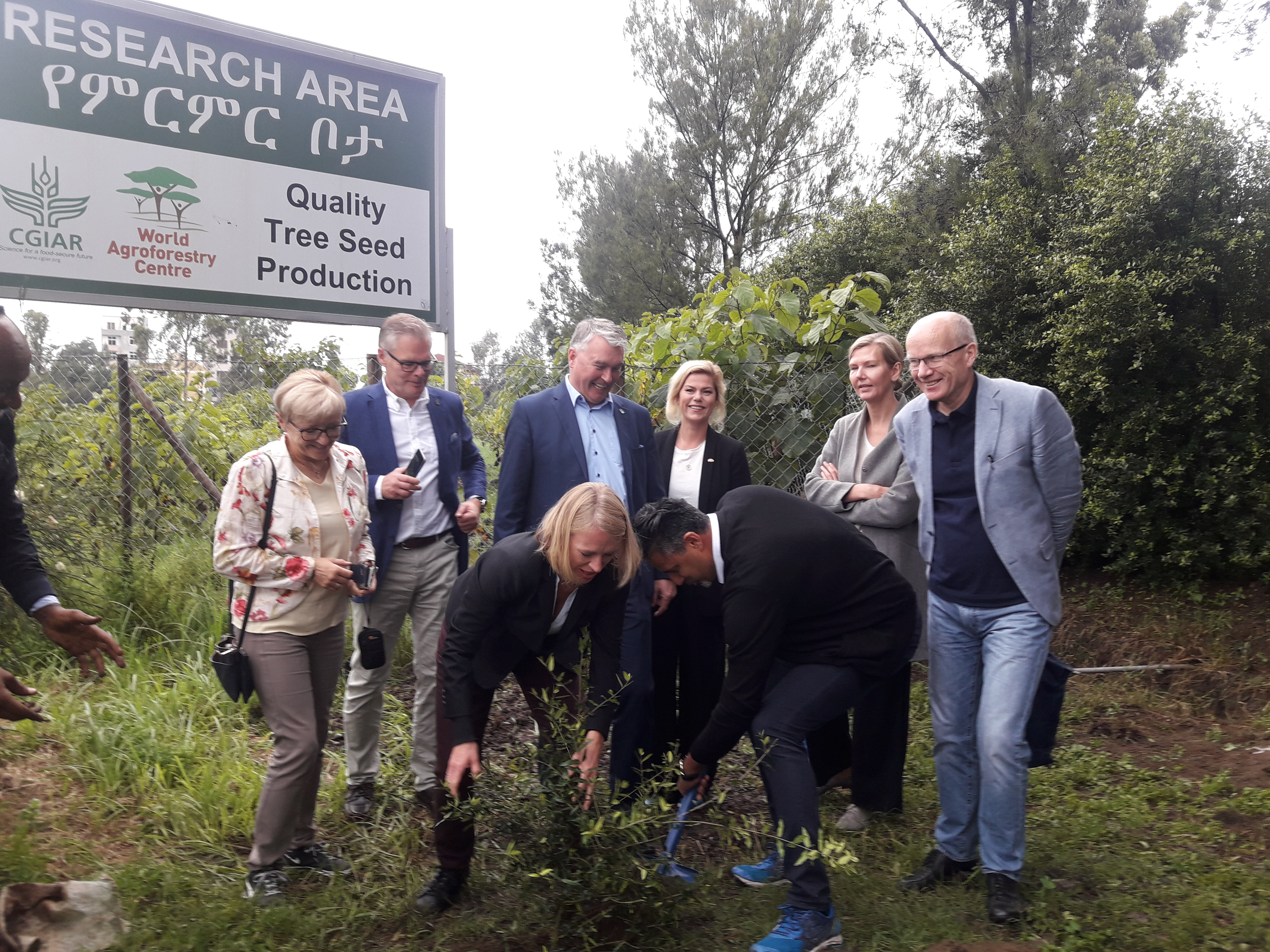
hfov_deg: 63.4
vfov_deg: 49.7
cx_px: 635
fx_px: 1027
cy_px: 476
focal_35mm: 28
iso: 40
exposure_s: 1/100
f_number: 1.9
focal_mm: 3.7
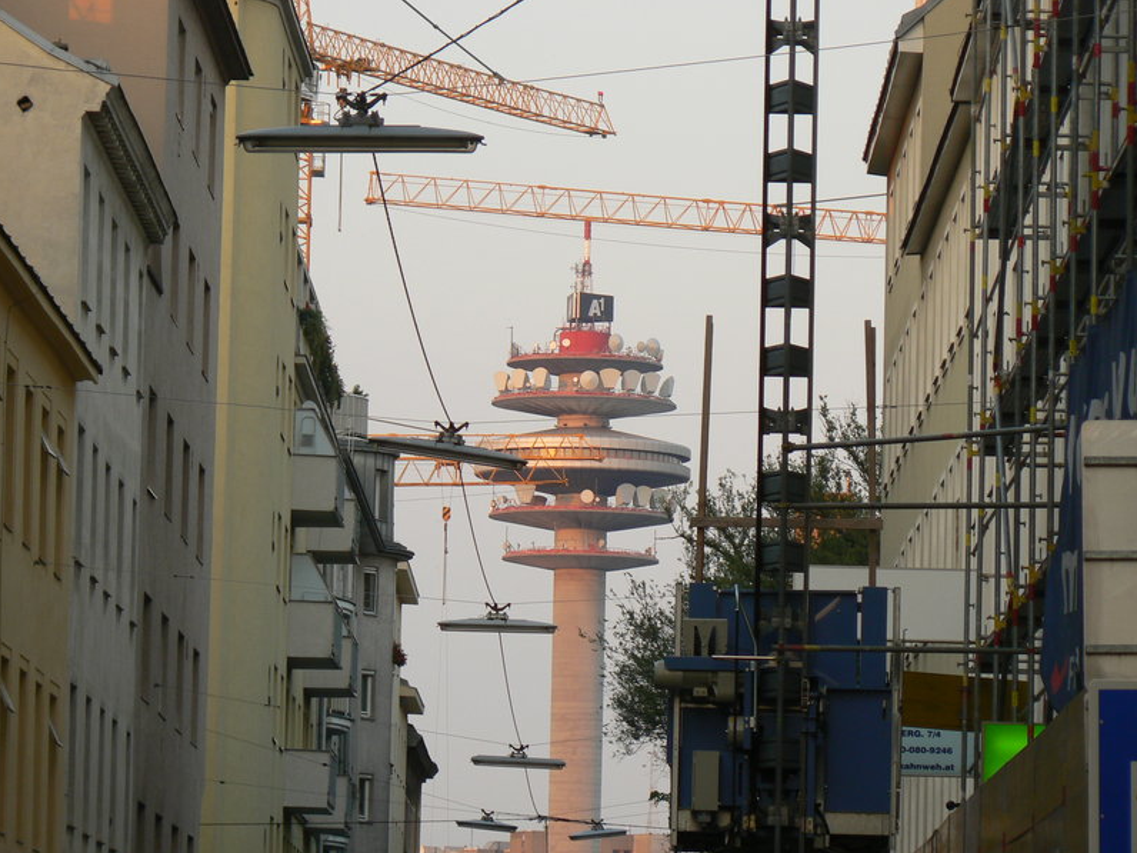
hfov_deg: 9.3
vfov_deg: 7.0
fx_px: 6996
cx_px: 567
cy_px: 426
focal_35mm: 213
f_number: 4.5
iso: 80
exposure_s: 1/100
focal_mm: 35.4
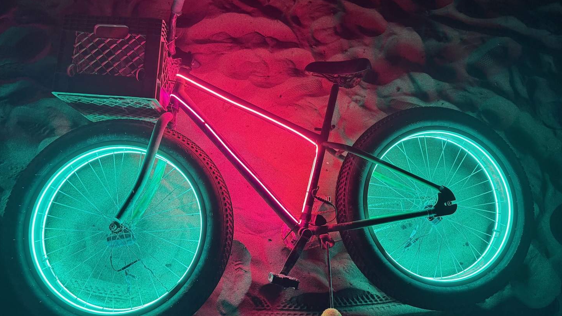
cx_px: 275
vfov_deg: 42.8
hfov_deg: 69.9
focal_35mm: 27
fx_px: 402
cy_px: 173
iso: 200
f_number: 1.78
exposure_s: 1/52
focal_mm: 6.76
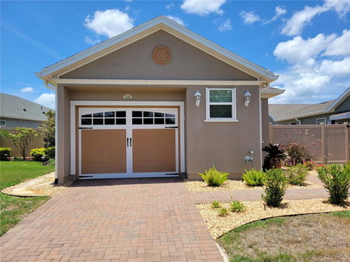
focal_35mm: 26
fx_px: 263
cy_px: 131
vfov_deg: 53.0
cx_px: 175
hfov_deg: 67.3
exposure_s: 1/2523
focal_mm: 5.4
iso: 40
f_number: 1.8
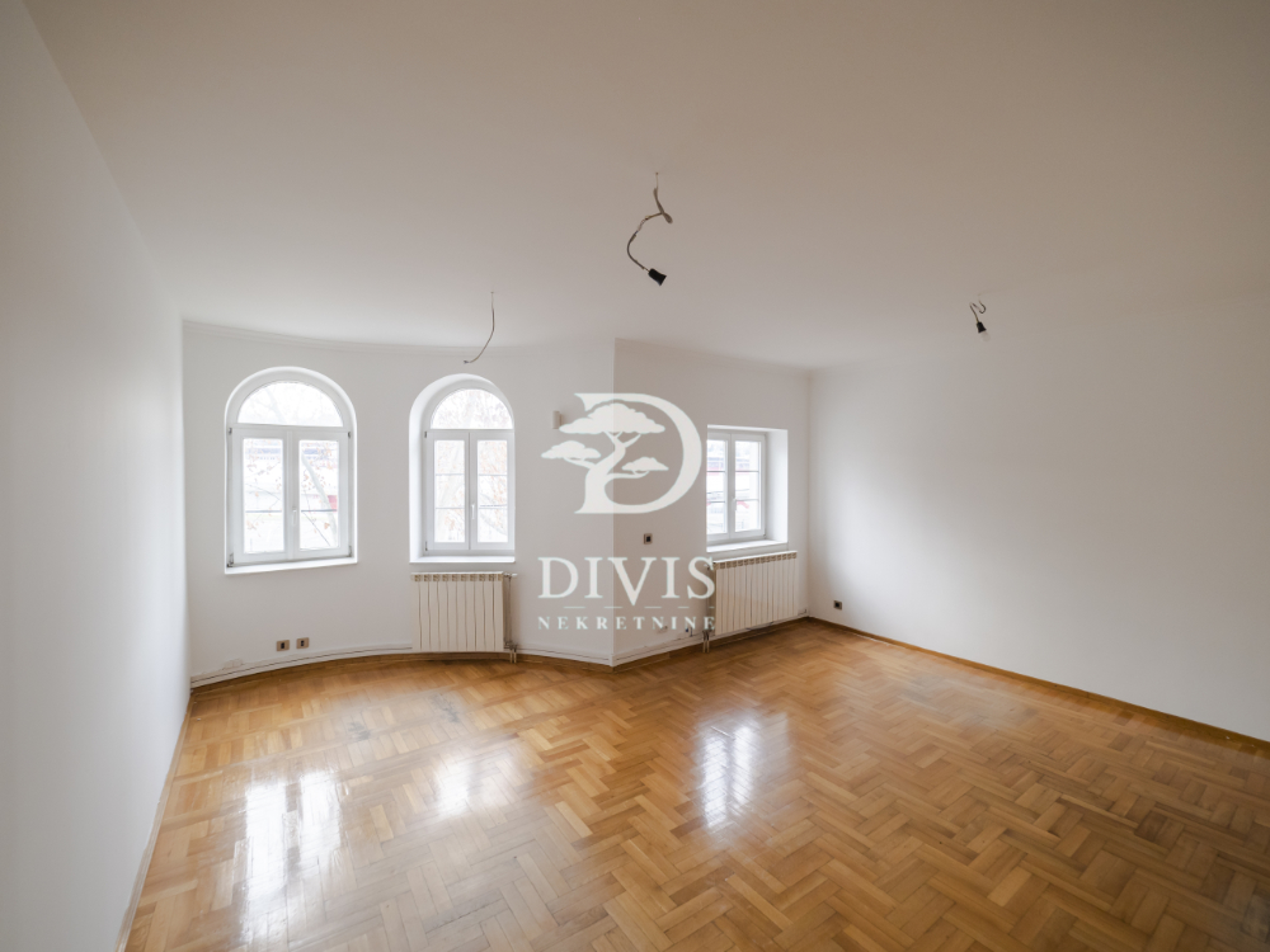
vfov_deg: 85.7
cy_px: 476
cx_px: 635
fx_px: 514
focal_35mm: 14
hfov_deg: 102.1
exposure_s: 1/60
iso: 400
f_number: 4
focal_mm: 7
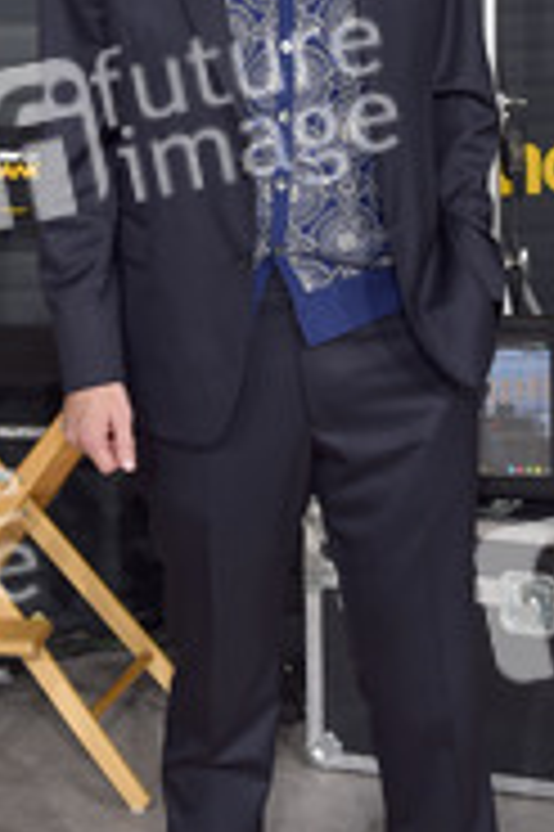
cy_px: 351
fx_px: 2405
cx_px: 300
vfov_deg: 19.6
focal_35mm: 104
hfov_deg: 13.1
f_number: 6.3
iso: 400
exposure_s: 1/250
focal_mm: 48
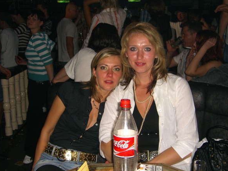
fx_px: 310
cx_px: 112
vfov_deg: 30.9
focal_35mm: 47
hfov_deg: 40.4
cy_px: 85
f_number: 3.1
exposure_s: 1/60
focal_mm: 9.5
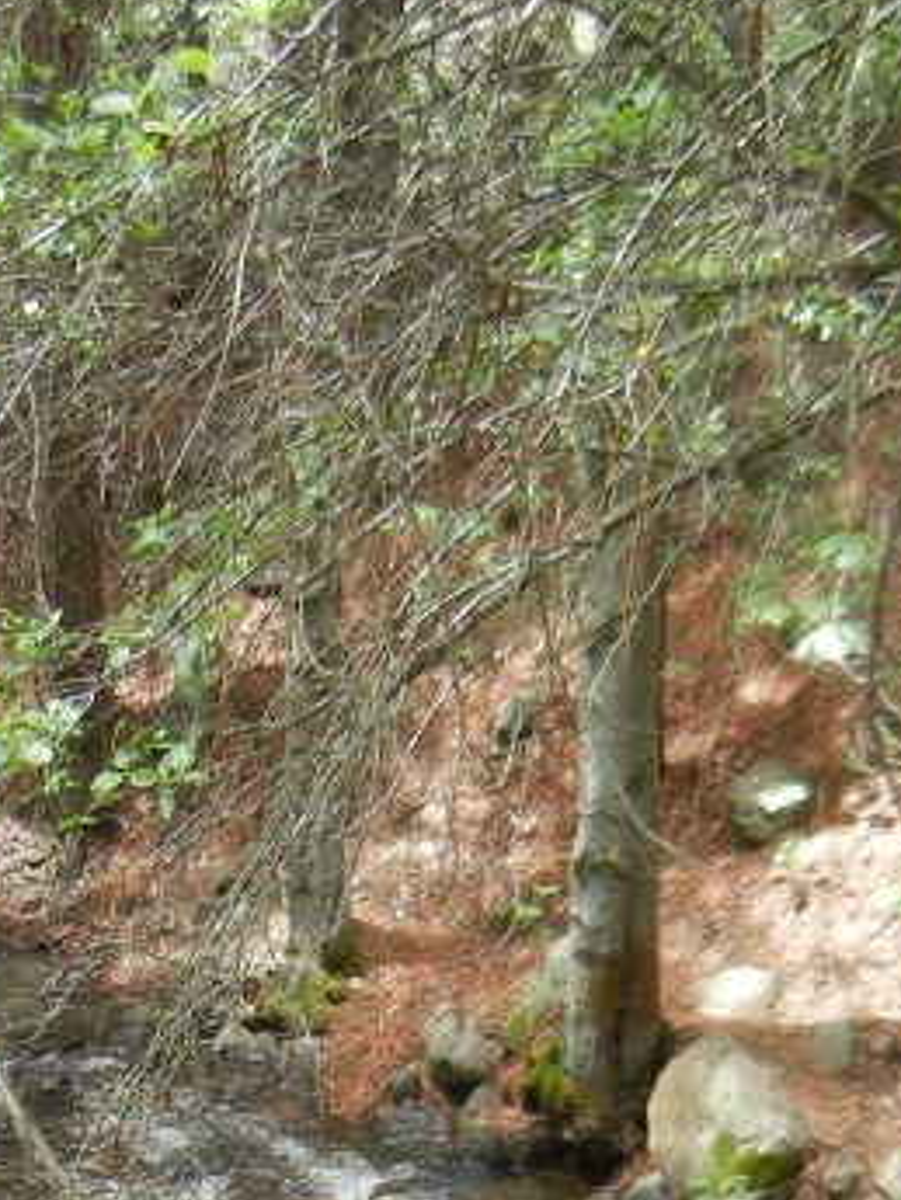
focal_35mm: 89
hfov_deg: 16.6
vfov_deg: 21.2
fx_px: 3087
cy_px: 1231
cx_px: 285
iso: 160
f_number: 3.5
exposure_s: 1/103
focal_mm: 5.4
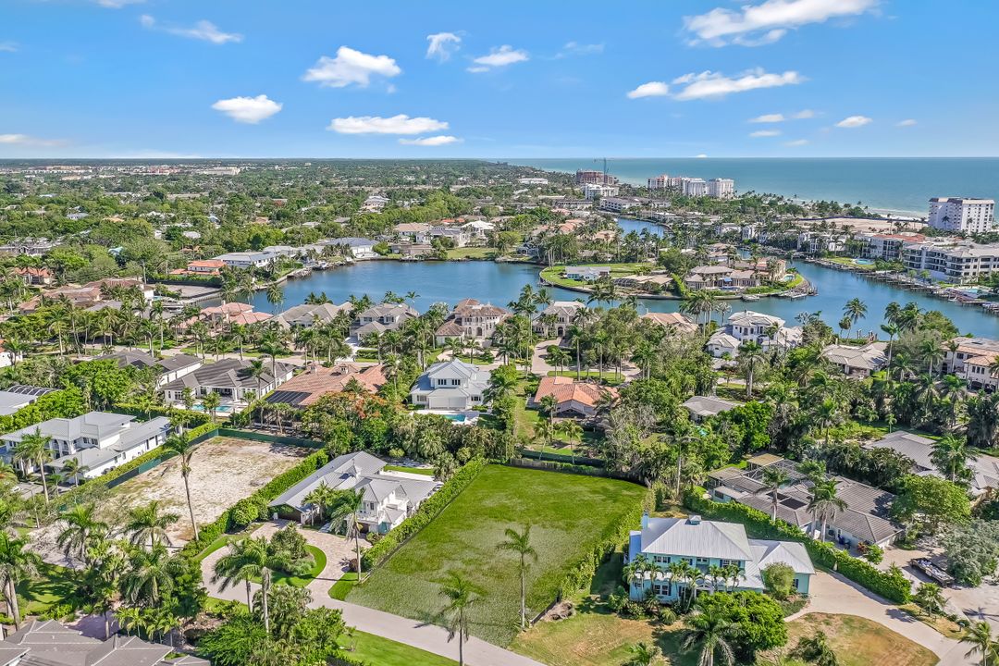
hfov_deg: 65.5
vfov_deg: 46.4
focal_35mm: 28
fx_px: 777
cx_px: 500
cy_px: 333
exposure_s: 1/200
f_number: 5.6
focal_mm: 10.26
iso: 100
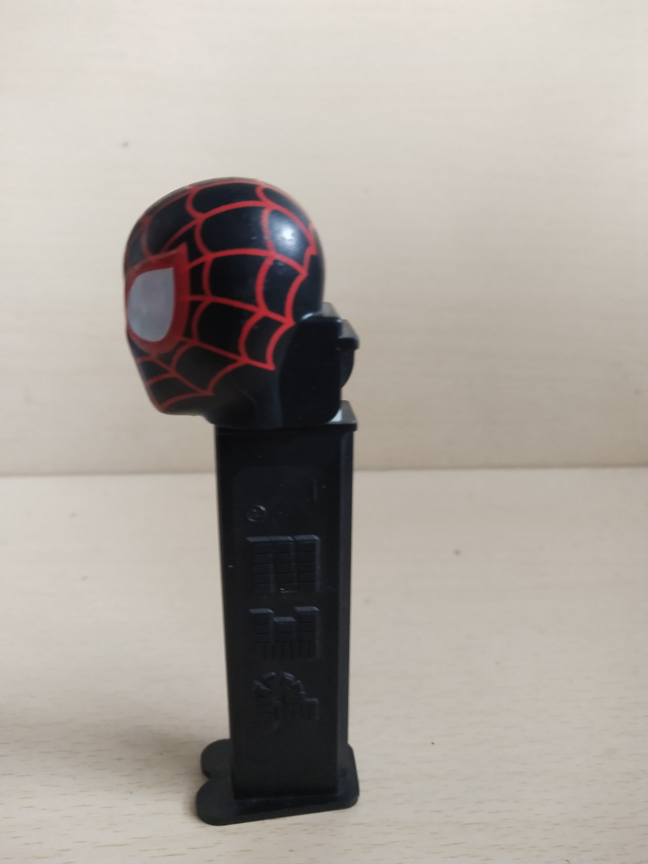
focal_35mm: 30
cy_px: 432
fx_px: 749
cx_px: 324
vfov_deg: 60.0
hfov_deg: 46.8
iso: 373
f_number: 1.8
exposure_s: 1/33.3
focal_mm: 3.95
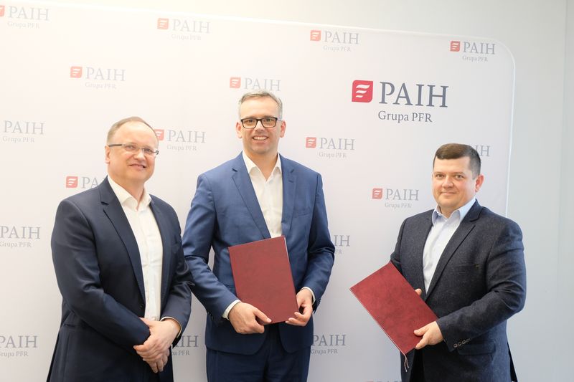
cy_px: 191
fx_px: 925
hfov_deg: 34.5
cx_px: 287
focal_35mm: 58
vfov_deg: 23.4
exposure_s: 1/30
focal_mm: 38.7
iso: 1000
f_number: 5.3
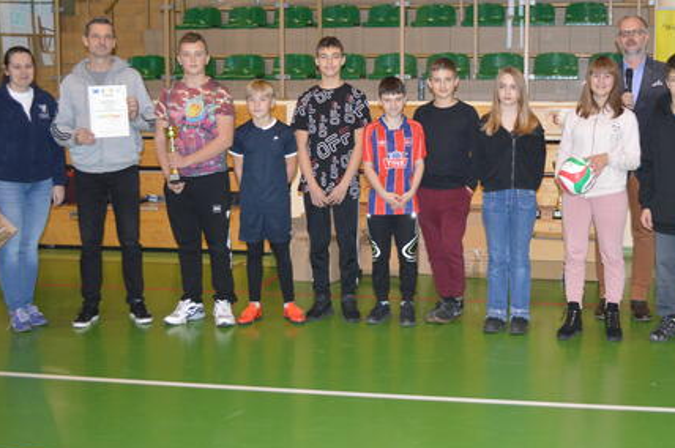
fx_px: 955
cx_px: 446
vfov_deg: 26.4
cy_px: 192
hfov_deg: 38.5
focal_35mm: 51
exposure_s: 1/60
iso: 800
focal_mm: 24
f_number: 4
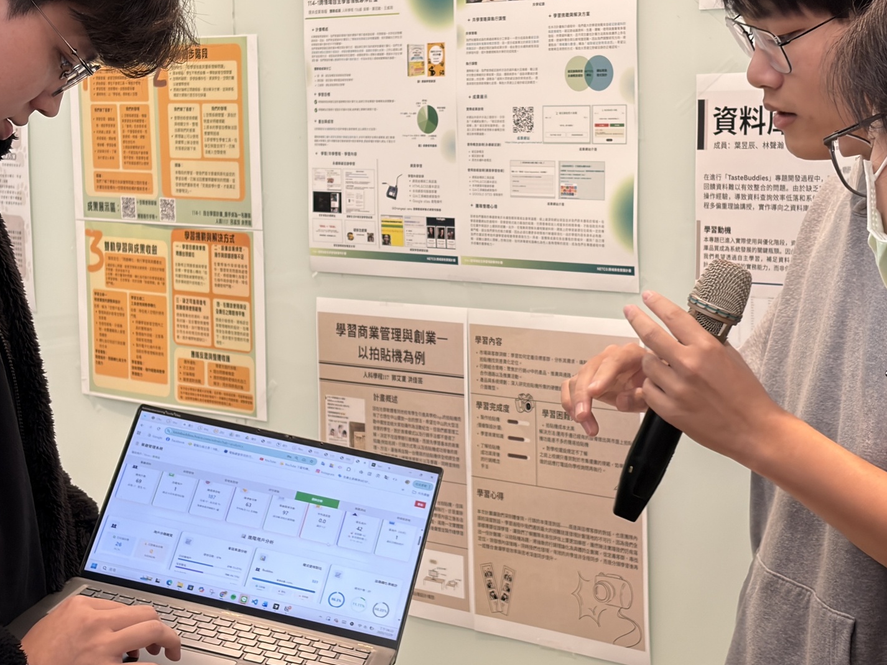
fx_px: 1794
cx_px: 448
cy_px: 279
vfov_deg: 21.0
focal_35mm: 70
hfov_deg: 27.8
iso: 64
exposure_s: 1/60
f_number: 1.6
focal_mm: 5.96
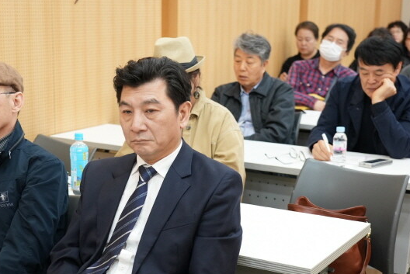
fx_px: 695
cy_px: 154
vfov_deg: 22.3
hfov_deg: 32.7
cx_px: 162
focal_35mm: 61
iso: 3200
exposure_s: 1/200
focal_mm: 46
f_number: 4
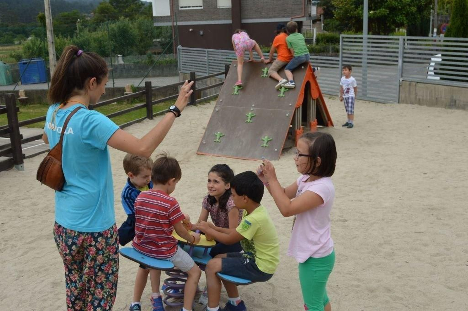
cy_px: 156
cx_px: 234
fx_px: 507
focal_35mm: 39
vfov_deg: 34.2
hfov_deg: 49.6
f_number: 7.1
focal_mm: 26
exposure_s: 1/200
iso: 100
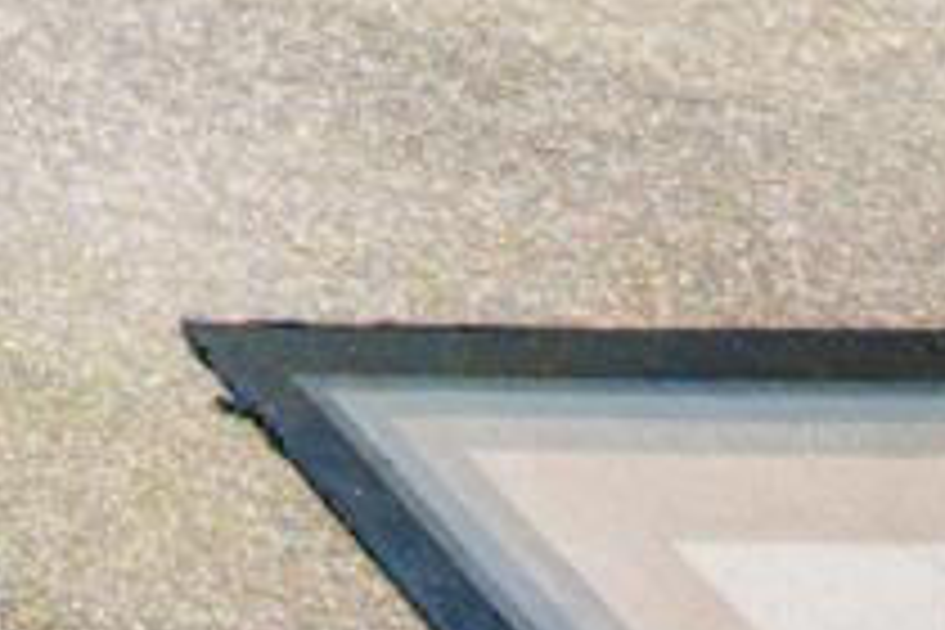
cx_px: -1526
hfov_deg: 13.1
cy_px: -1462
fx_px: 2625
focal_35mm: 100
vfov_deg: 9.4
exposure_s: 1/25
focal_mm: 14
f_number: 14
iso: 100
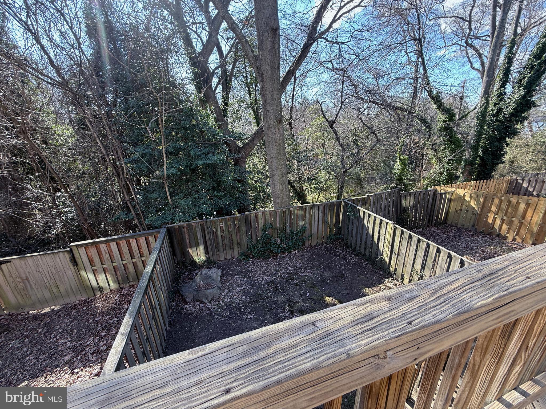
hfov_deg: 102.1
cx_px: 273
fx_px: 221
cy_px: 204
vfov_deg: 85.7
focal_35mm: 14
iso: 40
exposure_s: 1/99
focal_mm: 2.22
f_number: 2.2
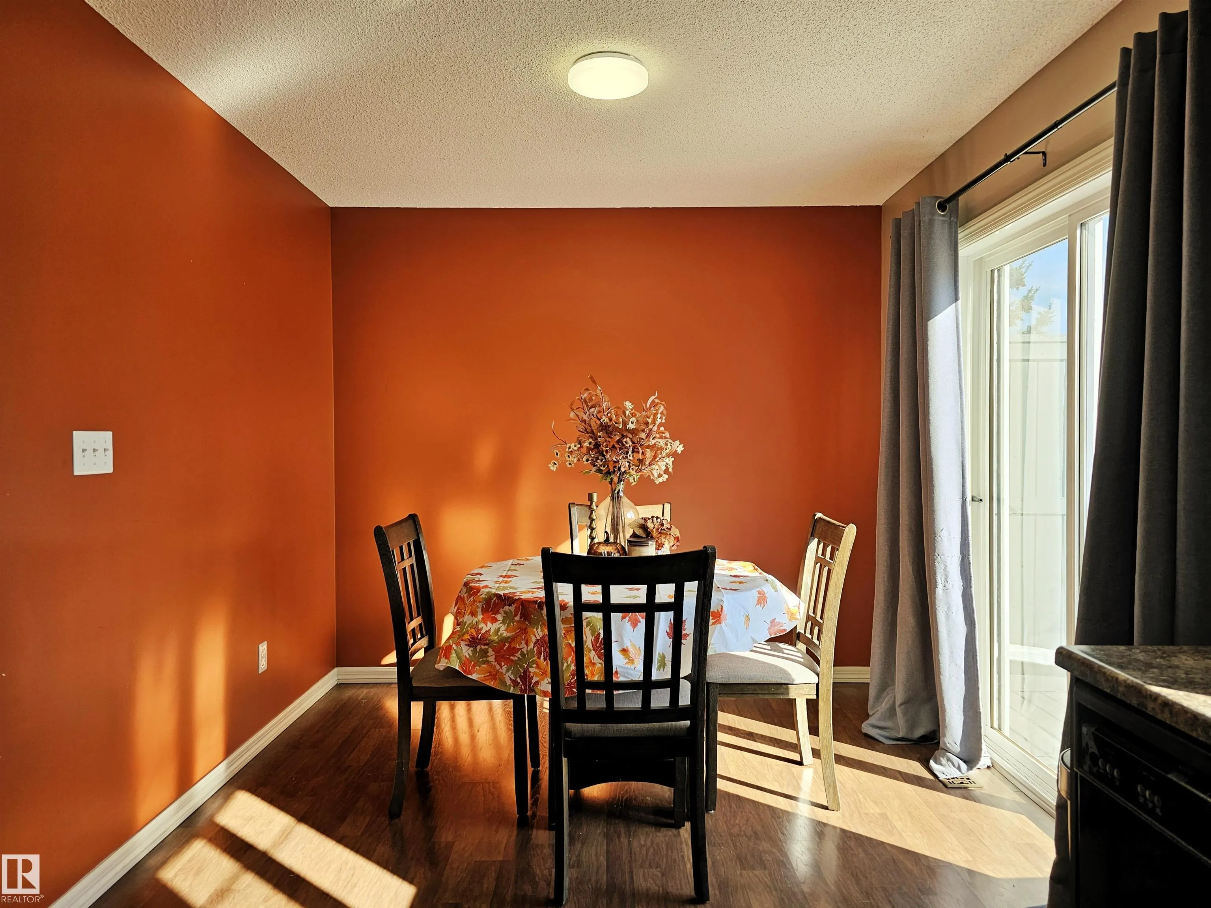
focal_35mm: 23
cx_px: 606
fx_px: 805
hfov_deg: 73.9
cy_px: 454
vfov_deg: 58.9
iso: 32
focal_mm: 6.3
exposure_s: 1/120
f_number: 1.7
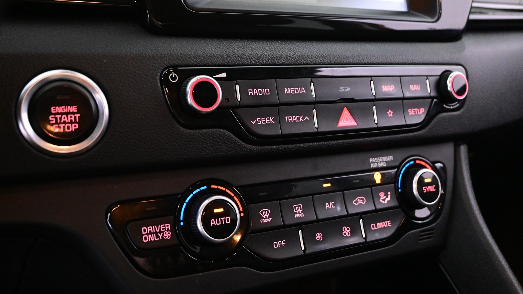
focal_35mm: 38
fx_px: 527
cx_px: 260
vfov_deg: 31.2
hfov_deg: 52.8
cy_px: 138
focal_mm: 24
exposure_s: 1/40
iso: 5600
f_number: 4.2
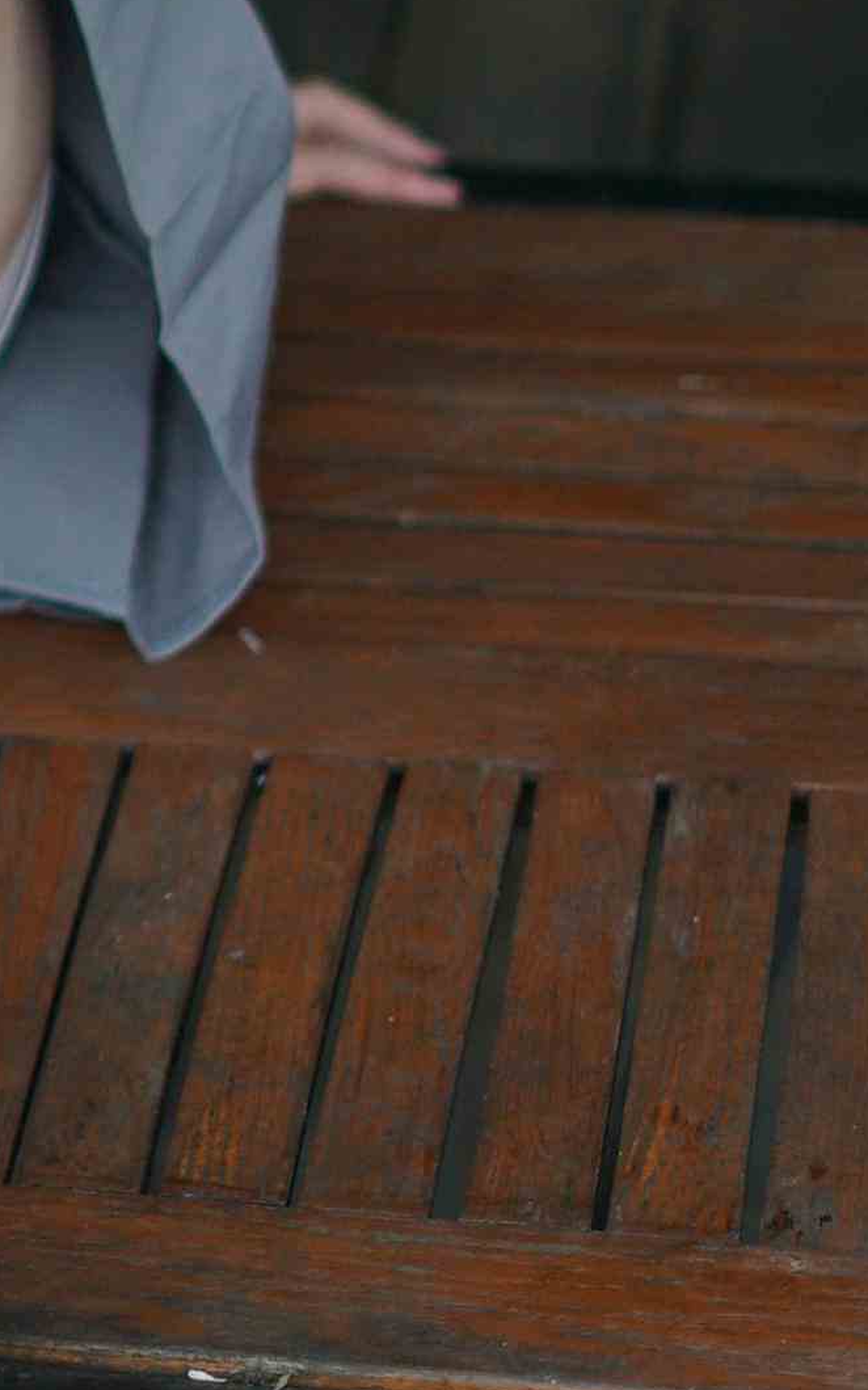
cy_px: -313
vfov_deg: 10.1
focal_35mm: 204
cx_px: -709
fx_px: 7725
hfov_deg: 6.3
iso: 200
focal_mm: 50
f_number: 1.8
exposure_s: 1/3200
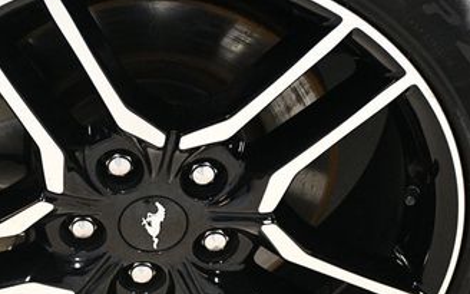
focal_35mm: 133
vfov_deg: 9.8
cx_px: 182
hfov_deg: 15.7
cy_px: 237
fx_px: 1704
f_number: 4.5
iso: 3200
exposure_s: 1/100
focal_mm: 45
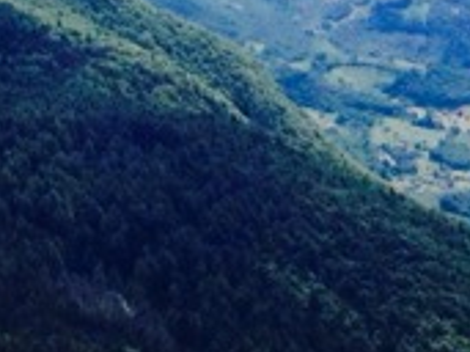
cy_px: -198
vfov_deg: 6.9
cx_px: 583
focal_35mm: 210
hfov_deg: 9.3
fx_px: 2849
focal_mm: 4.28
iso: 50
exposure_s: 1/3460
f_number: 2.4
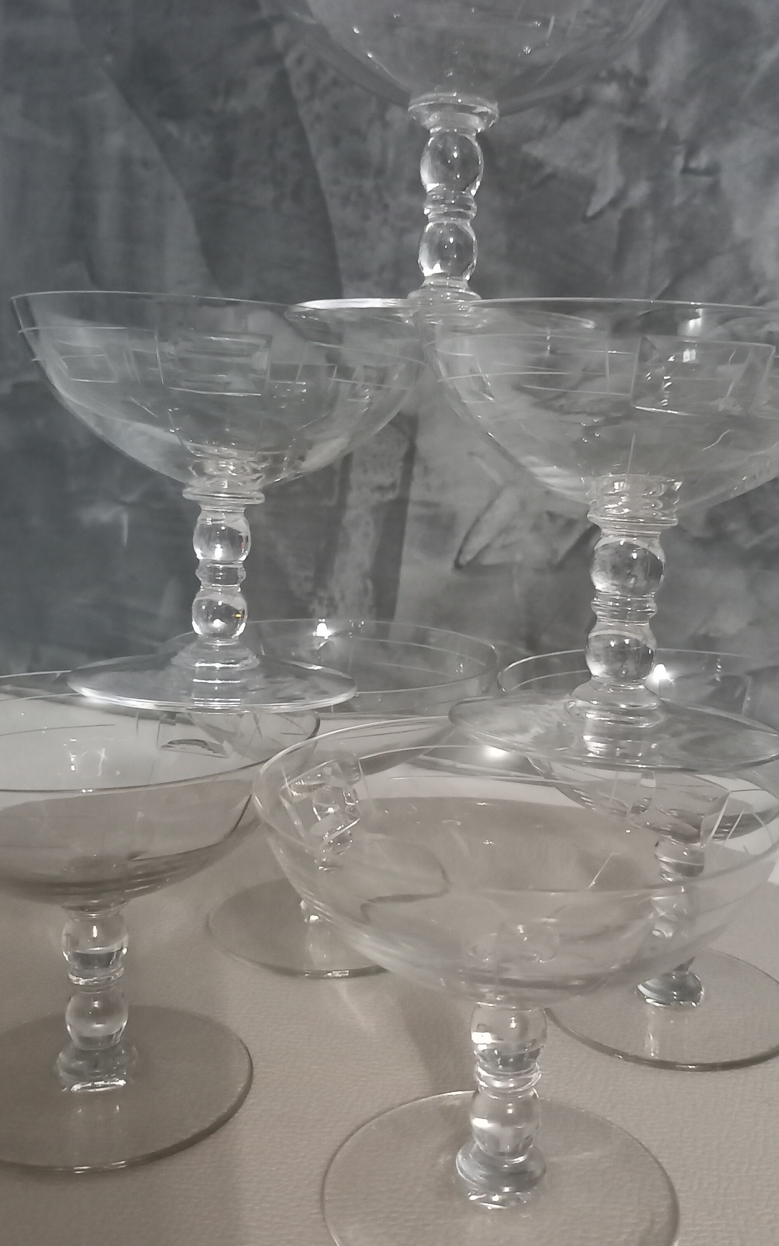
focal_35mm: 35
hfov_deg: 36.2
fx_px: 1189
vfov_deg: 55.3
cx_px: 440
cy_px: 610
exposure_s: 1/20
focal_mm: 4.6
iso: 1600
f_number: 2
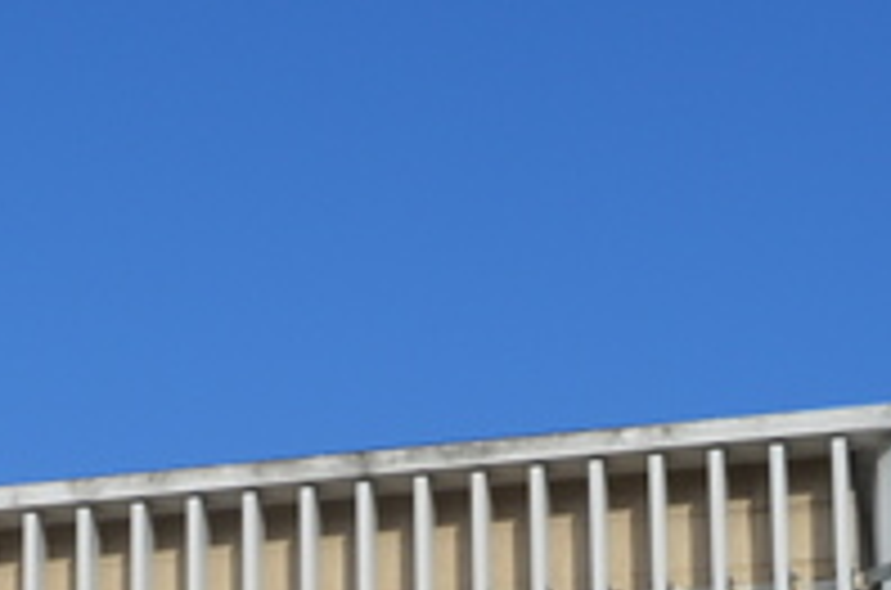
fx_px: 4050
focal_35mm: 164
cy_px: 964
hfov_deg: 11.7
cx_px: -648
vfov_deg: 8.1
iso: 100
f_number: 10
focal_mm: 27
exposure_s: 1/400
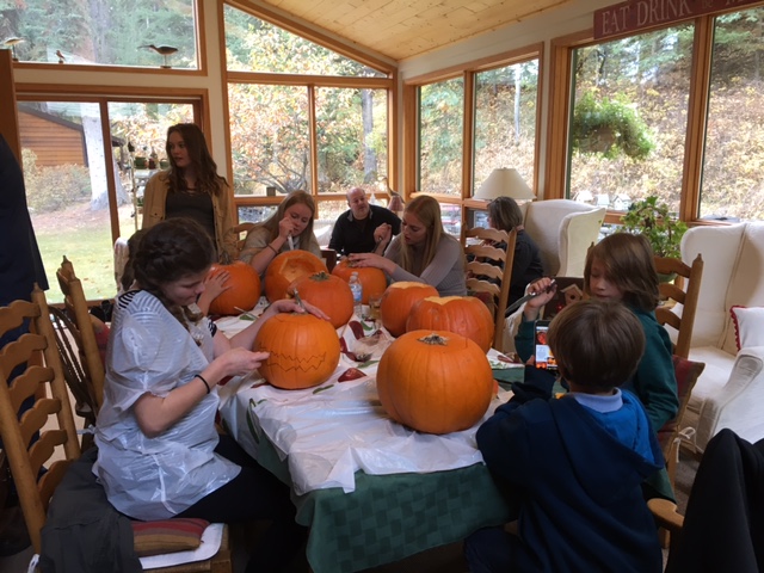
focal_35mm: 29
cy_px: 286
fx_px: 640
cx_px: 382
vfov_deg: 48.2
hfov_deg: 61.7
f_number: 2.2
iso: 32
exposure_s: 1/30
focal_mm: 4.15
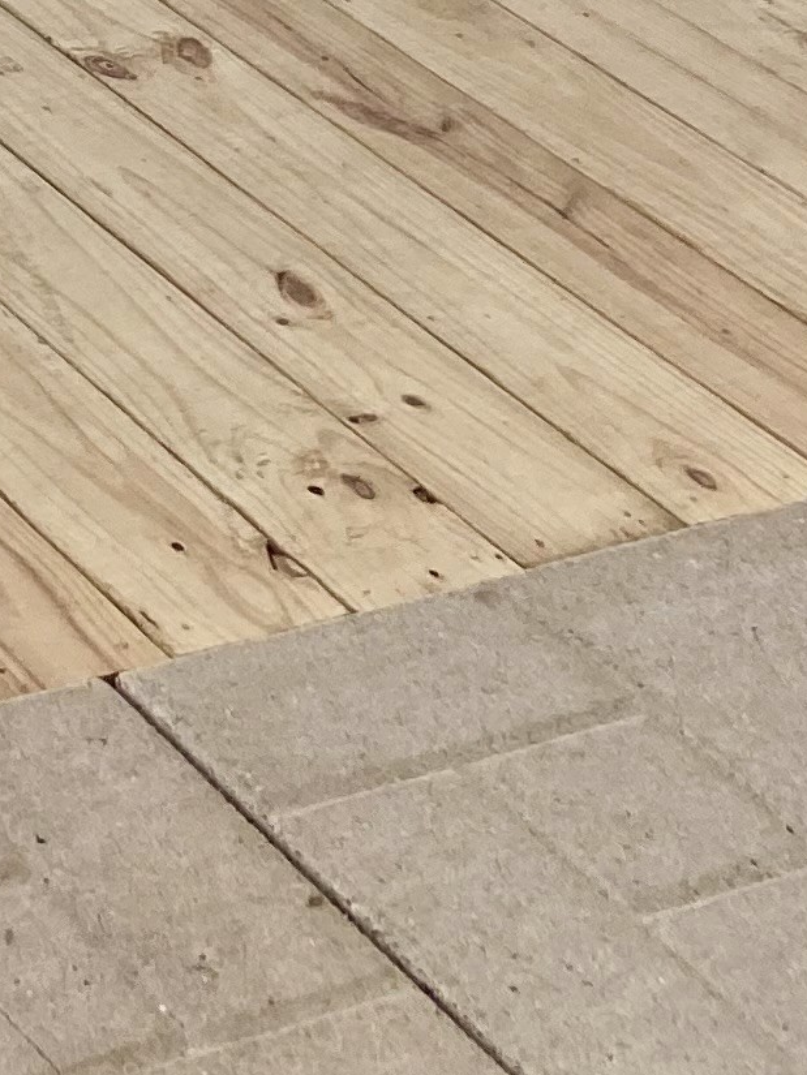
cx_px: -836
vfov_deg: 12.6
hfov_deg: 10.6
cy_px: -1398
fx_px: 3947
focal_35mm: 127
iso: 32
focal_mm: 4.25
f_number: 1.8
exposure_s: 1/460
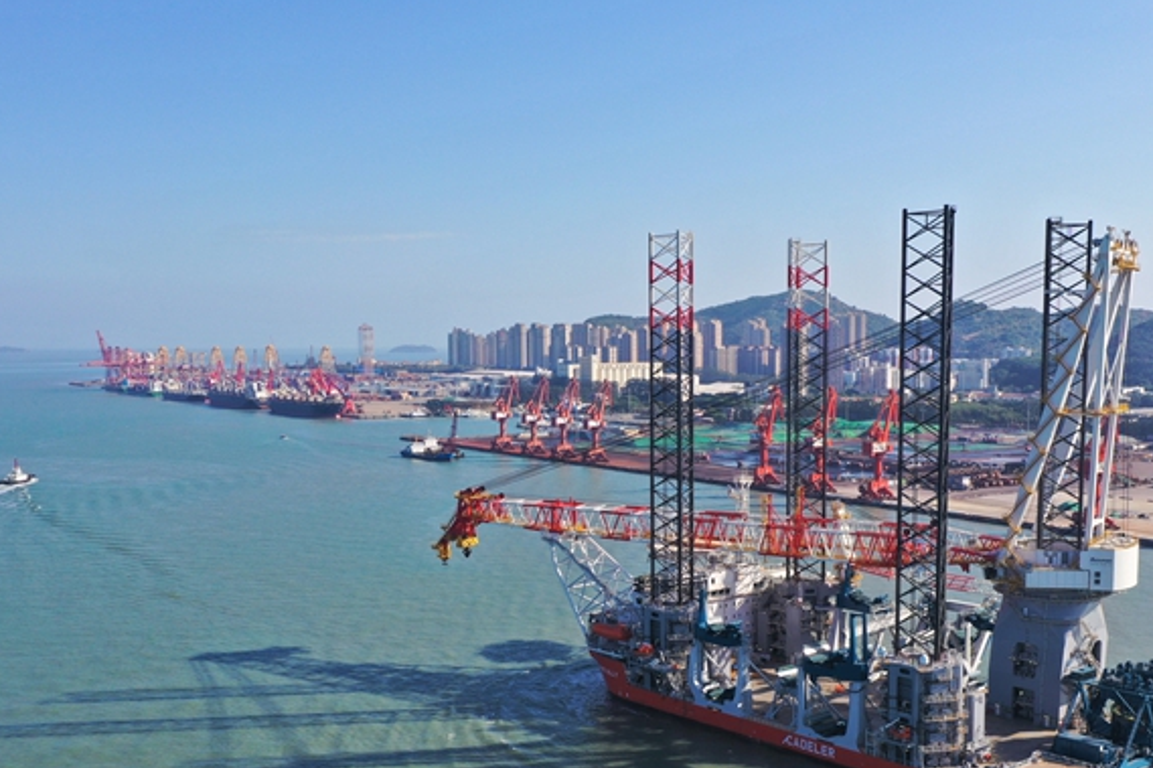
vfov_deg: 41.0
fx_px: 1025
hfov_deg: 58.7
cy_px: 435
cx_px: 571
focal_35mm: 32
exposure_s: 1/500
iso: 100
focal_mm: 10.26
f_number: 5.6
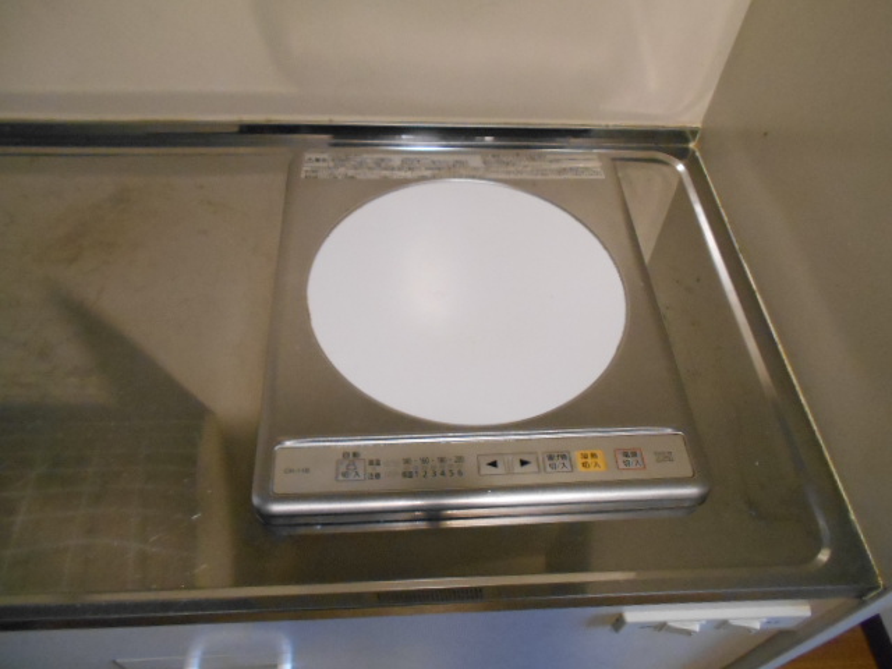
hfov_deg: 67.3
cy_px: 334
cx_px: 446
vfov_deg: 53.1
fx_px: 670
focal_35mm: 26
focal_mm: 4.6
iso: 800
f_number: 3.2
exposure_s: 1/20
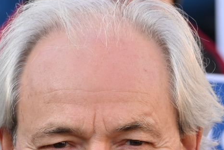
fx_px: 3896
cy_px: 184
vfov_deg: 2.2
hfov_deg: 3.3
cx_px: 116
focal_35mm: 626
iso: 125
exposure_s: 1/125
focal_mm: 180
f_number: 5.6
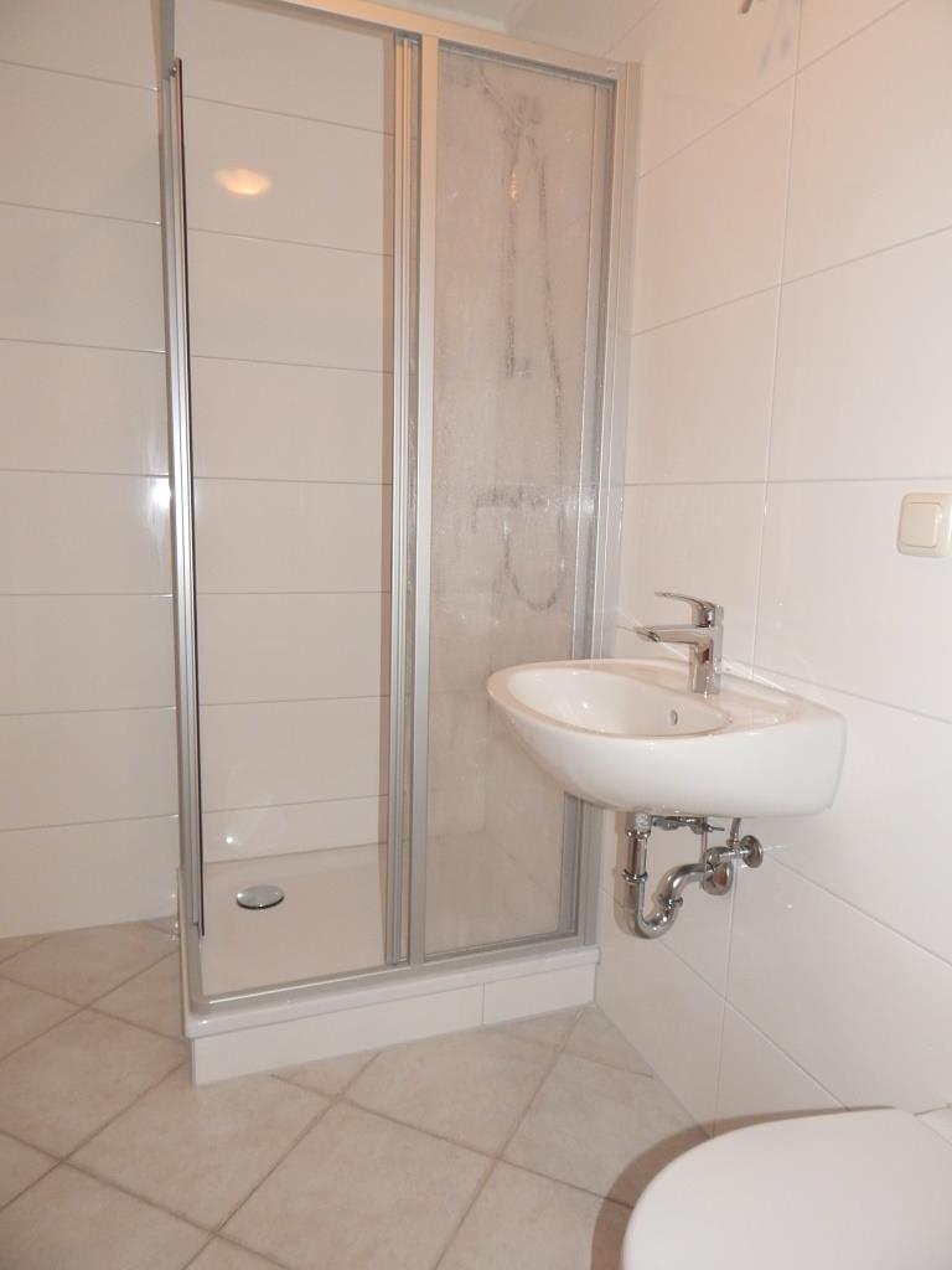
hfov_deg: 61.1
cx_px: 476
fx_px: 807
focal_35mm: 22
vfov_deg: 76.4
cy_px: 635
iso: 200
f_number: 3
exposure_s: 1/30
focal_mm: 4
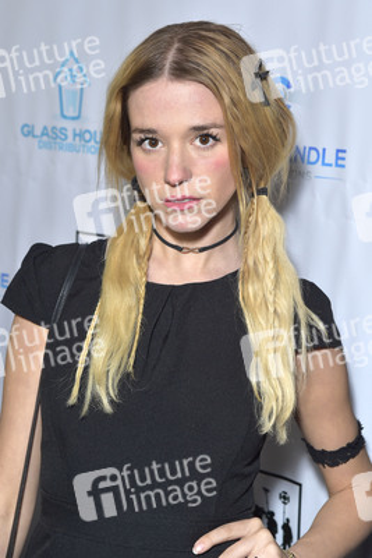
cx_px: 186
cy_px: 279
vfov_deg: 26.0
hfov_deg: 17.5
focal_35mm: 78
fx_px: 1208
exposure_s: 1/250
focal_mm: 78
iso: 1250
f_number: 6.3
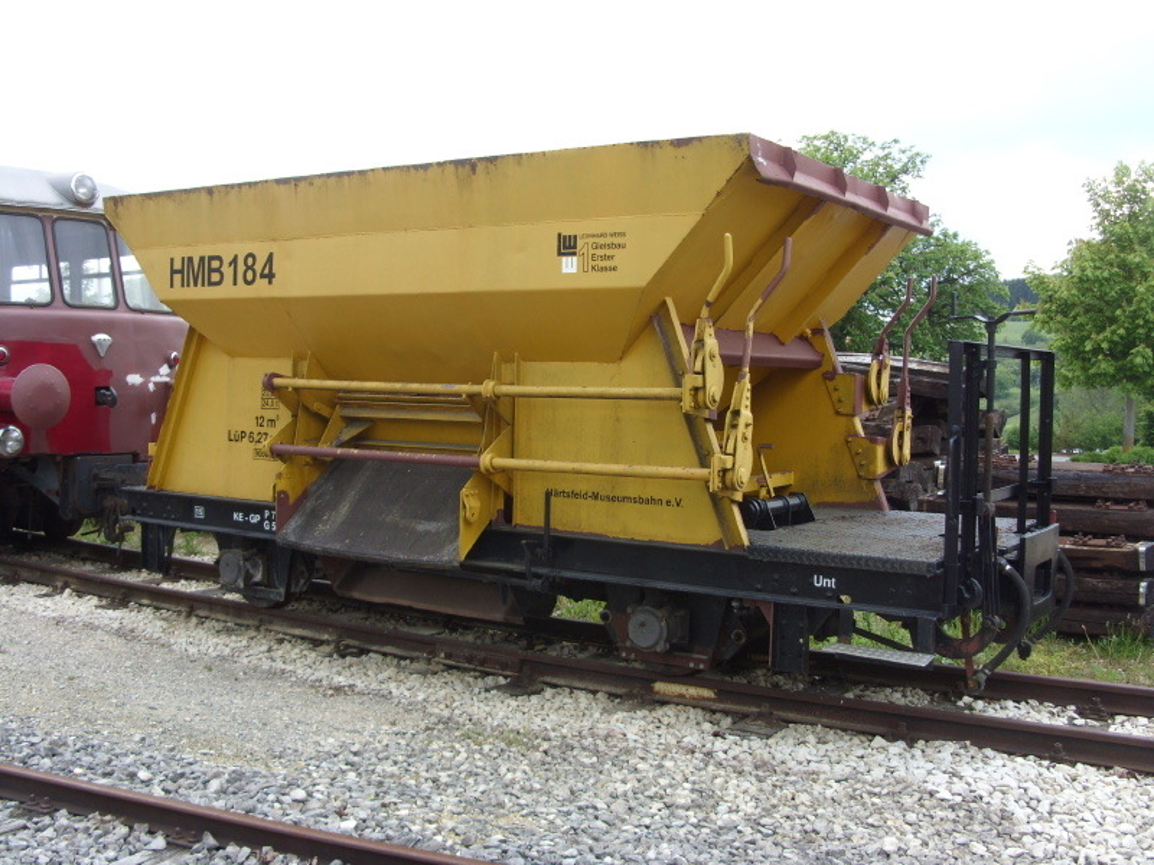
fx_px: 1267
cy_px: 432
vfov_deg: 37.7
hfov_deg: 49.0
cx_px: 577
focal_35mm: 38
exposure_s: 1/250
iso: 50
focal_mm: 6.3
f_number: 2.8
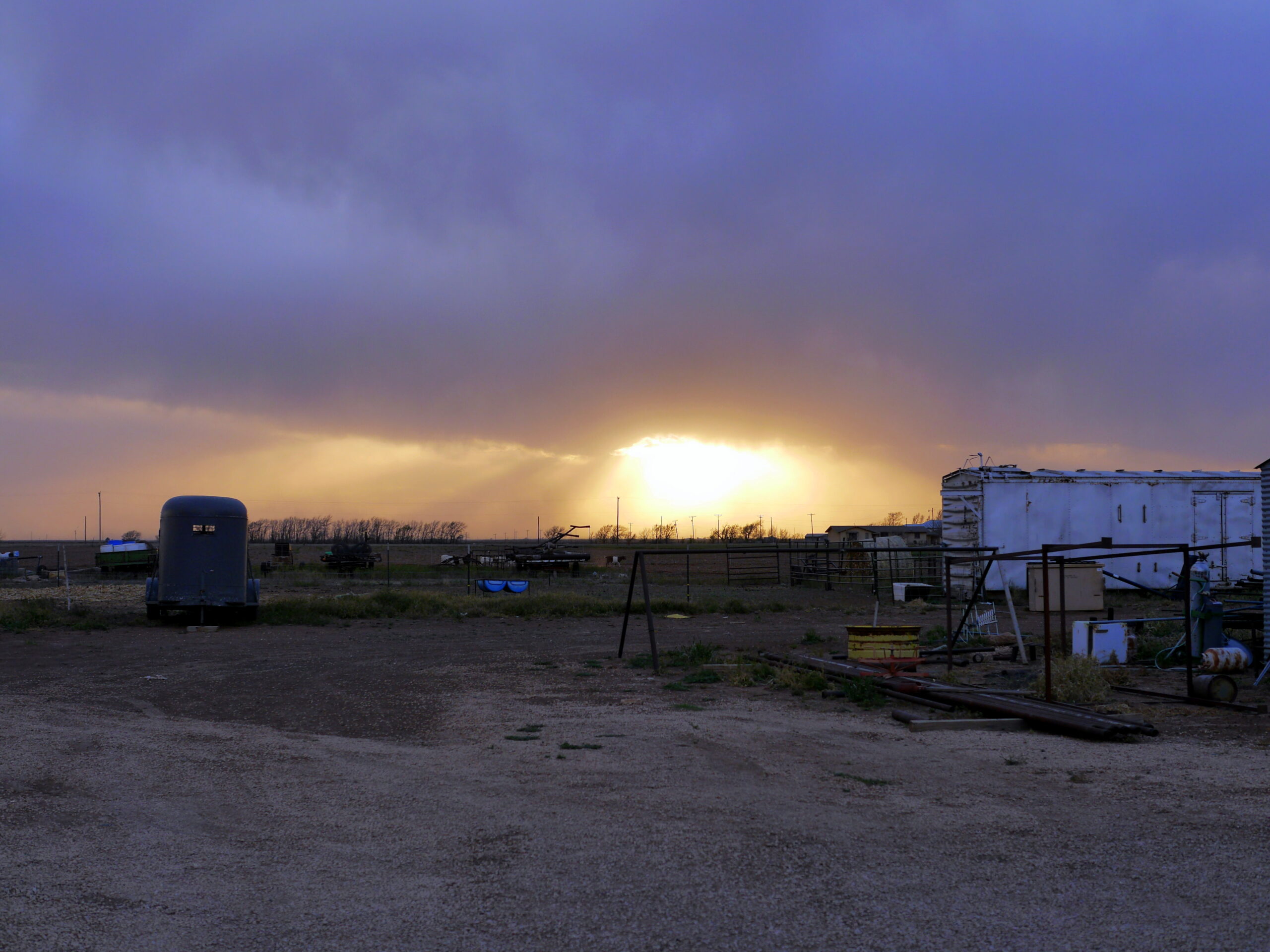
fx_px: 1834
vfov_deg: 29.1
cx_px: 635
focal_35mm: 50
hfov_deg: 38.2
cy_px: 476
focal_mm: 25
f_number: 3.2
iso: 200
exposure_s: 1/500
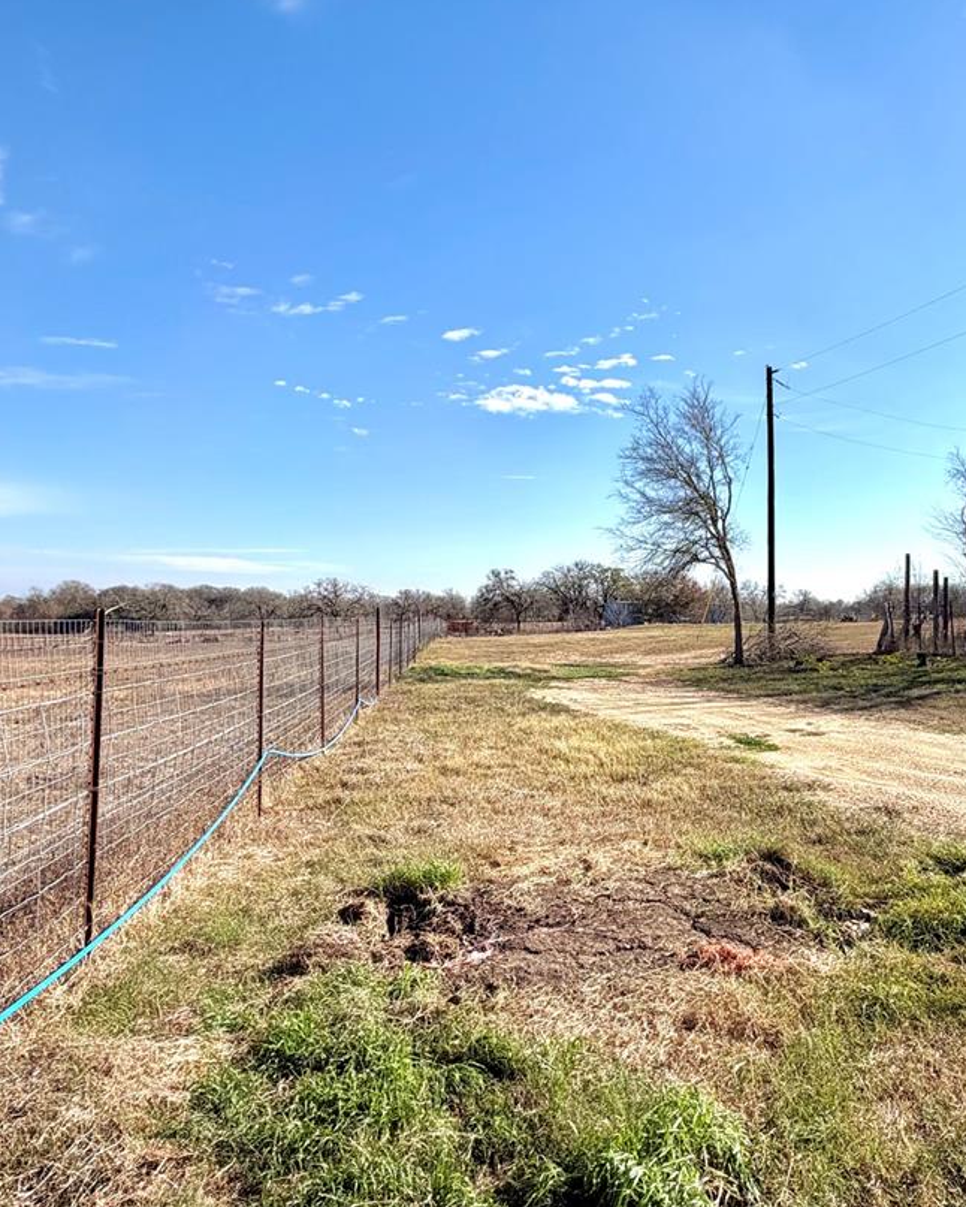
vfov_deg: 66.0
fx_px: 929
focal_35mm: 26
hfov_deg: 53.5
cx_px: 668
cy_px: 589
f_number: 2.2
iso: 20
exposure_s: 1/809
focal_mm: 2.22
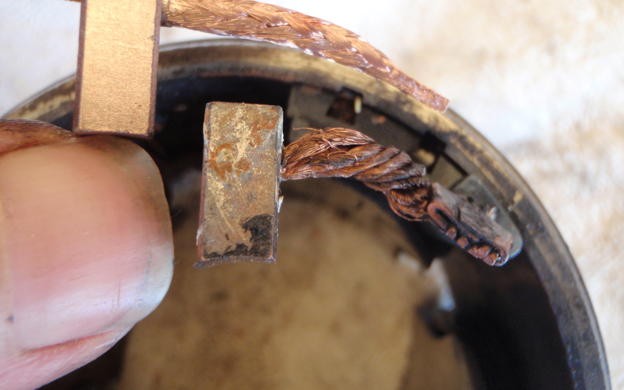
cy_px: 174
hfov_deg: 50.4
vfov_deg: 32.7
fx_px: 663
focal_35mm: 39
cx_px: 319
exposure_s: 1/40
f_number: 4.1
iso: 125
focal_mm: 6.53
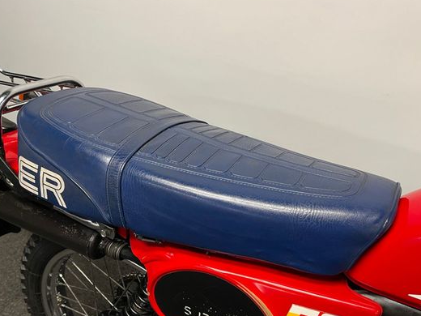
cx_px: 248
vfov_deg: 44.0
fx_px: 389
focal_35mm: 32
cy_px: 182
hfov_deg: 56.5
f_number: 1.6
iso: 100
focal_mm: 5.1
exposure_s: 1/50
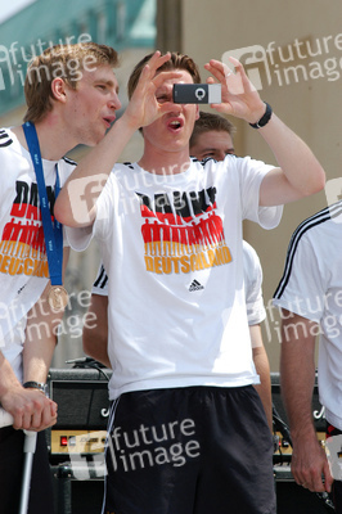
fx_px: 4282
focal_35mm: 300
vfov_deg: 6.9
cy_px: 257
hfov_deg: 4.6
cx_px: 171
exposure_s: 1/320
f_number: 9
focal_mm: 200
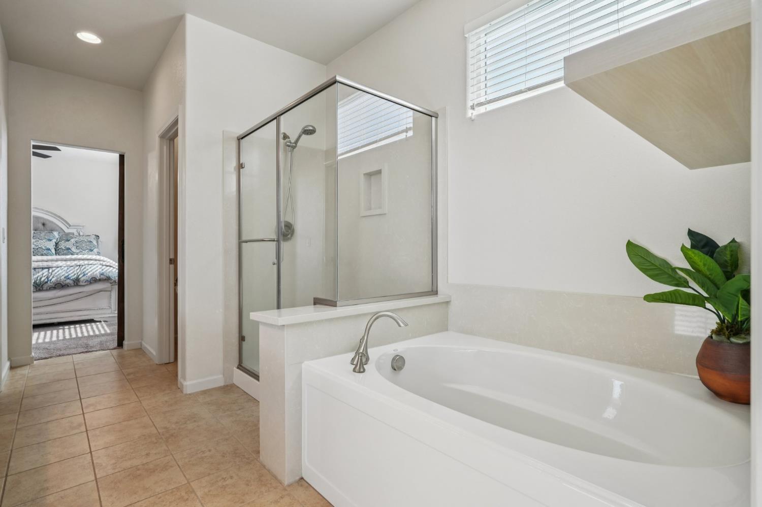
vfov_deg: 67.3
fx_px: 381
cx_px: 381
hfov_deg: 90.0
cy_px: 254
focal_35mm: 18
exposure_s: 1/50
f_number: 8
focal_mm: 18
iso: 400
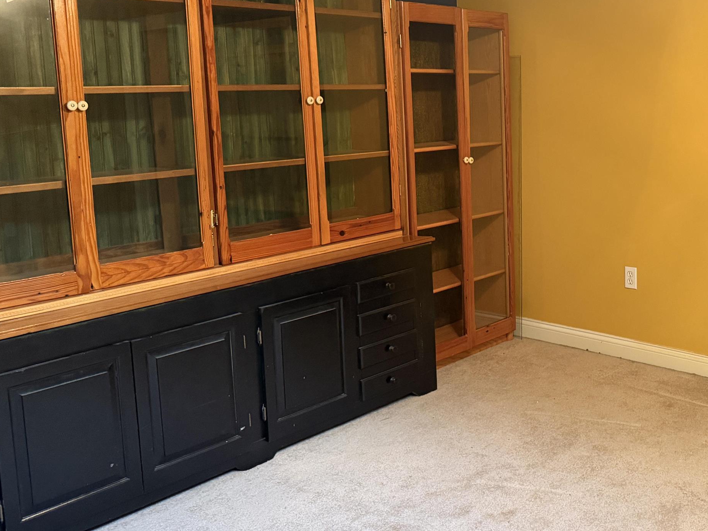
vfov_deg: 35.6
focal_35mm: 40
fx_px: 818
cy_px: 181
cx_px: 574
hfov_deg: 44.4
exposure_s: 1/40
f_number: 1.78
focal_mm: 6.76
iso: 640
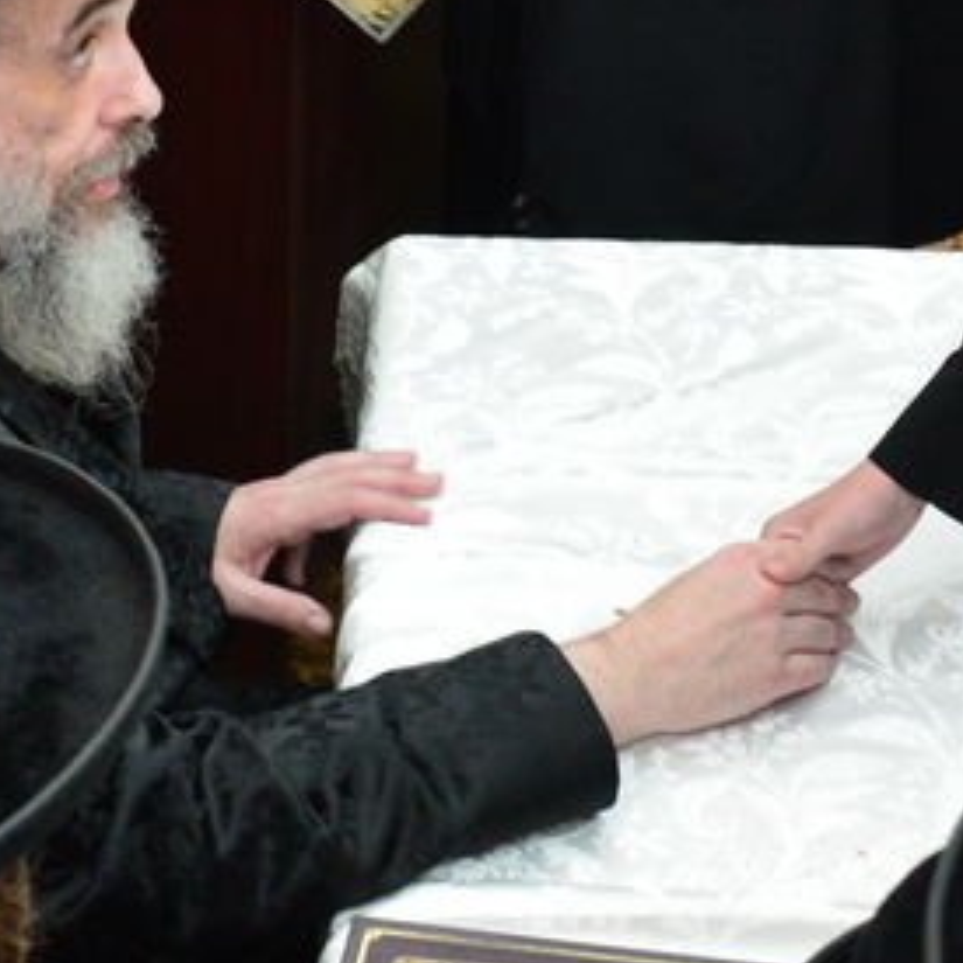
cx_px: 900
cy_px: -63
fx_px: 3808
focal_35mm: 121
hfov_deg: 14.2
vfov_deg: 14.1
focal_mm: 28
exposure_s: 1/100
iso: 2500
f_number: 5.6
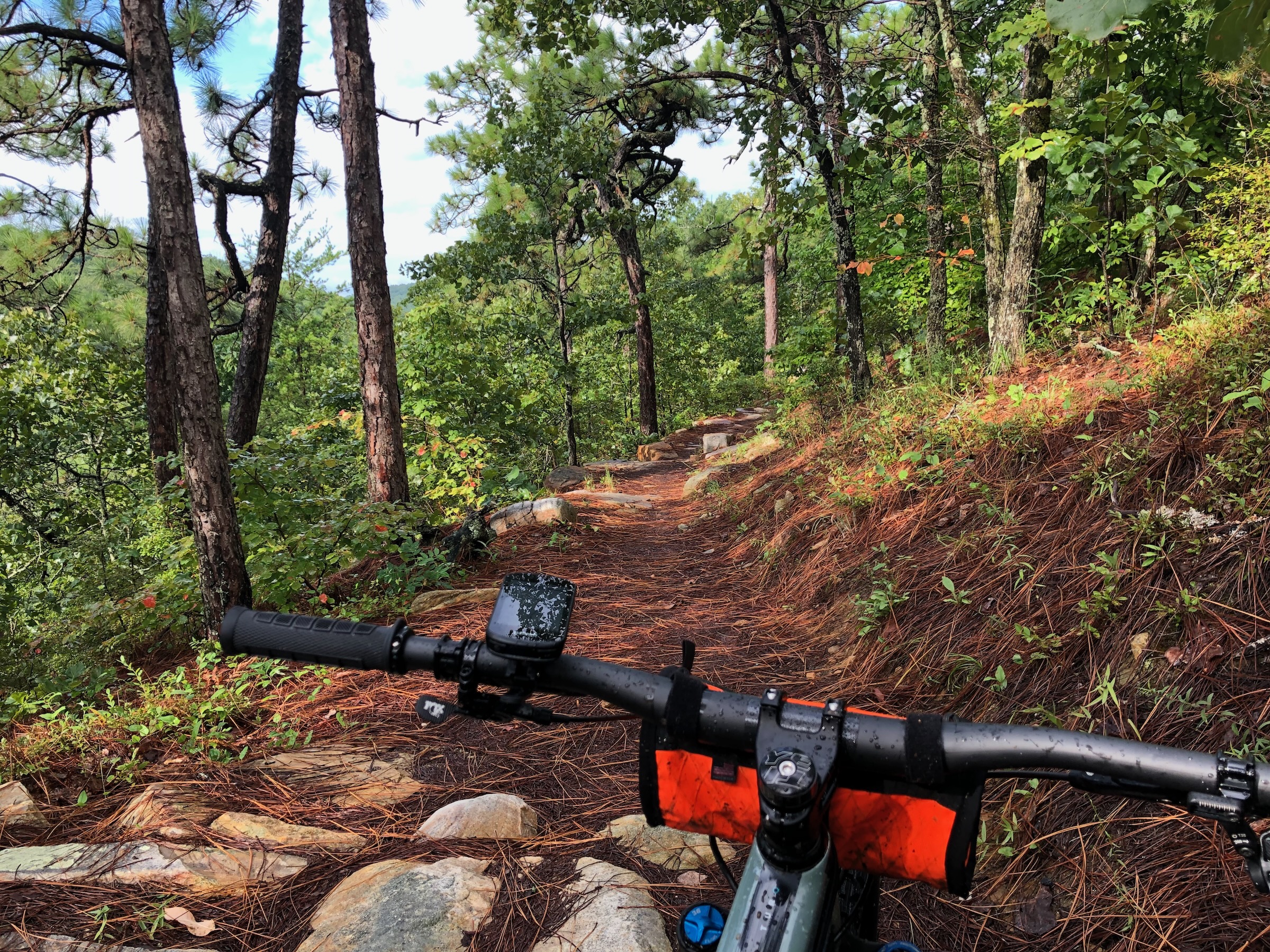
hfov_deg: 63.4
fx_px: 1027
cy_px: 476
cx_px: 635
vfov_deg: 49.7
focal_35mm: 28
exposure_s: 1/131
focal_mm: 4
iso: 20
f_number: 1.8
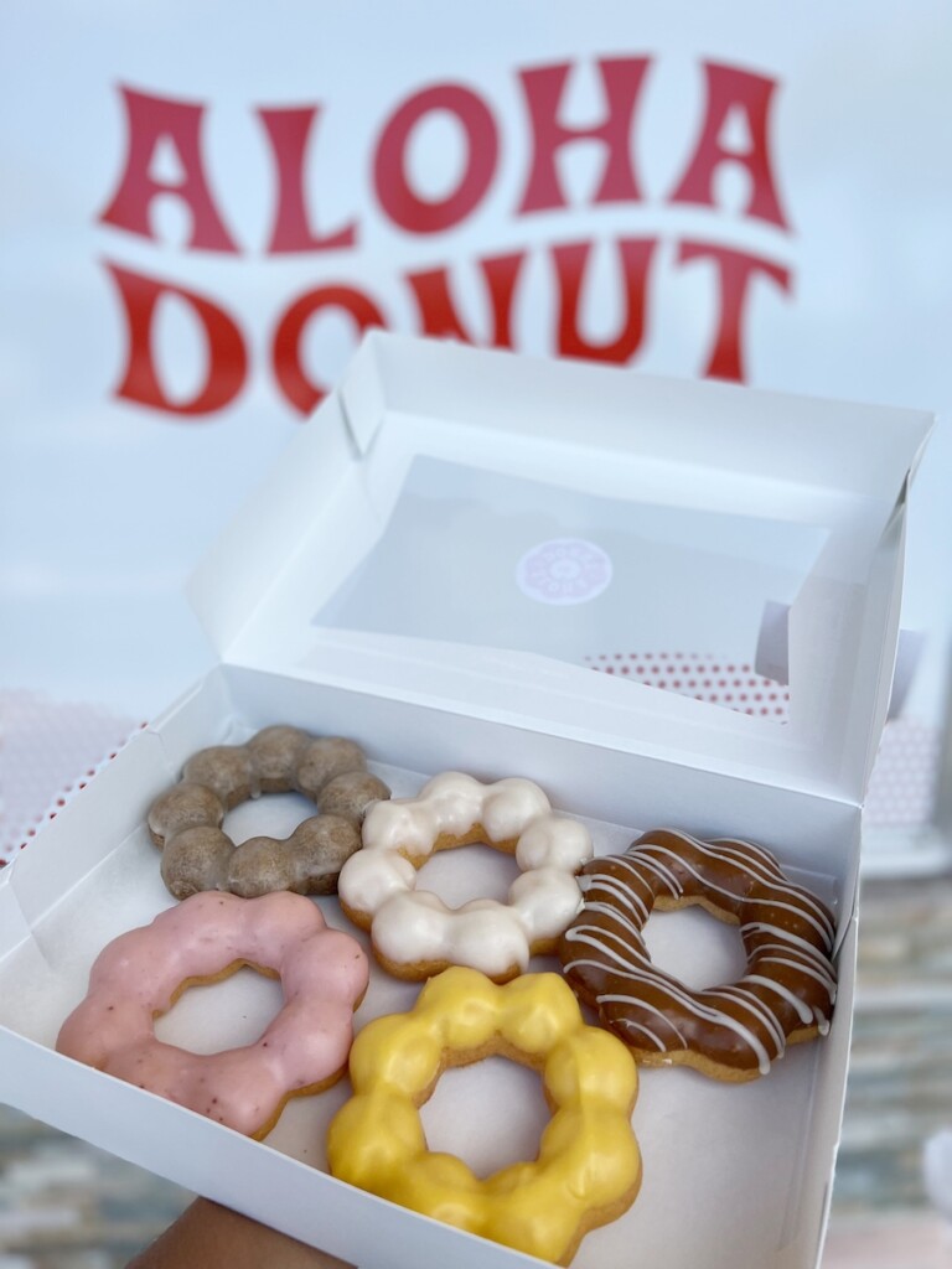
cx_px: 476
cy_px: 634
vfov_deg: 67.3
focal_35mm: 26
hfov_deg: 53.1
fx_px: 953
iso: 50
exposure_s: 1/1751
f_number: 1.5
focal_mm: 5.7
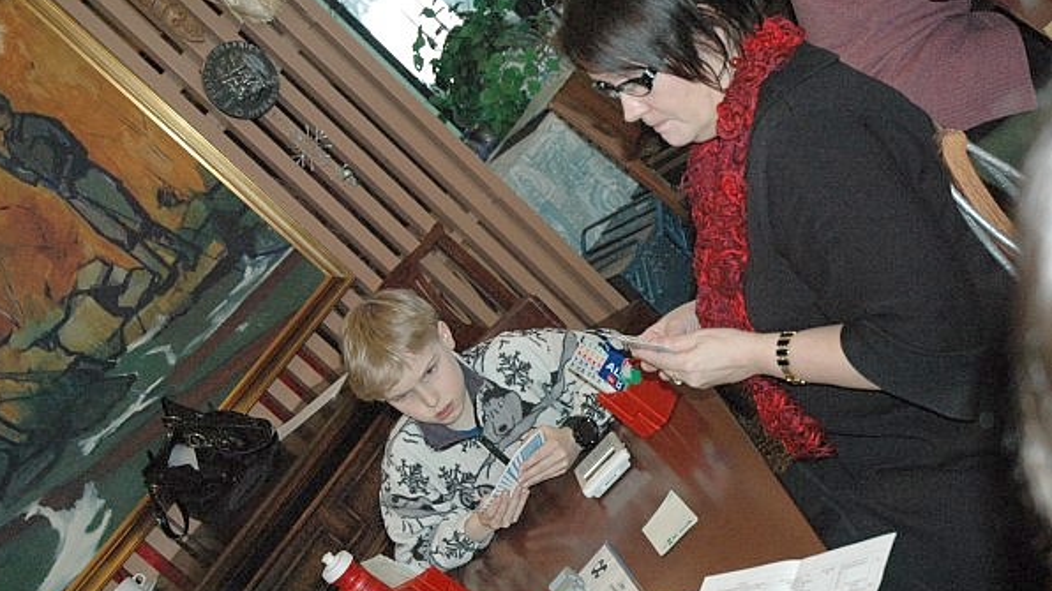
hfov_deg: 37.5
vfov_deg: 21.6
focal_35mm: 56
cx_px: 522
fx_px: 1549
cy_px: 286
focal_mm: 35
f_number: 5
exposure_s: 1/60
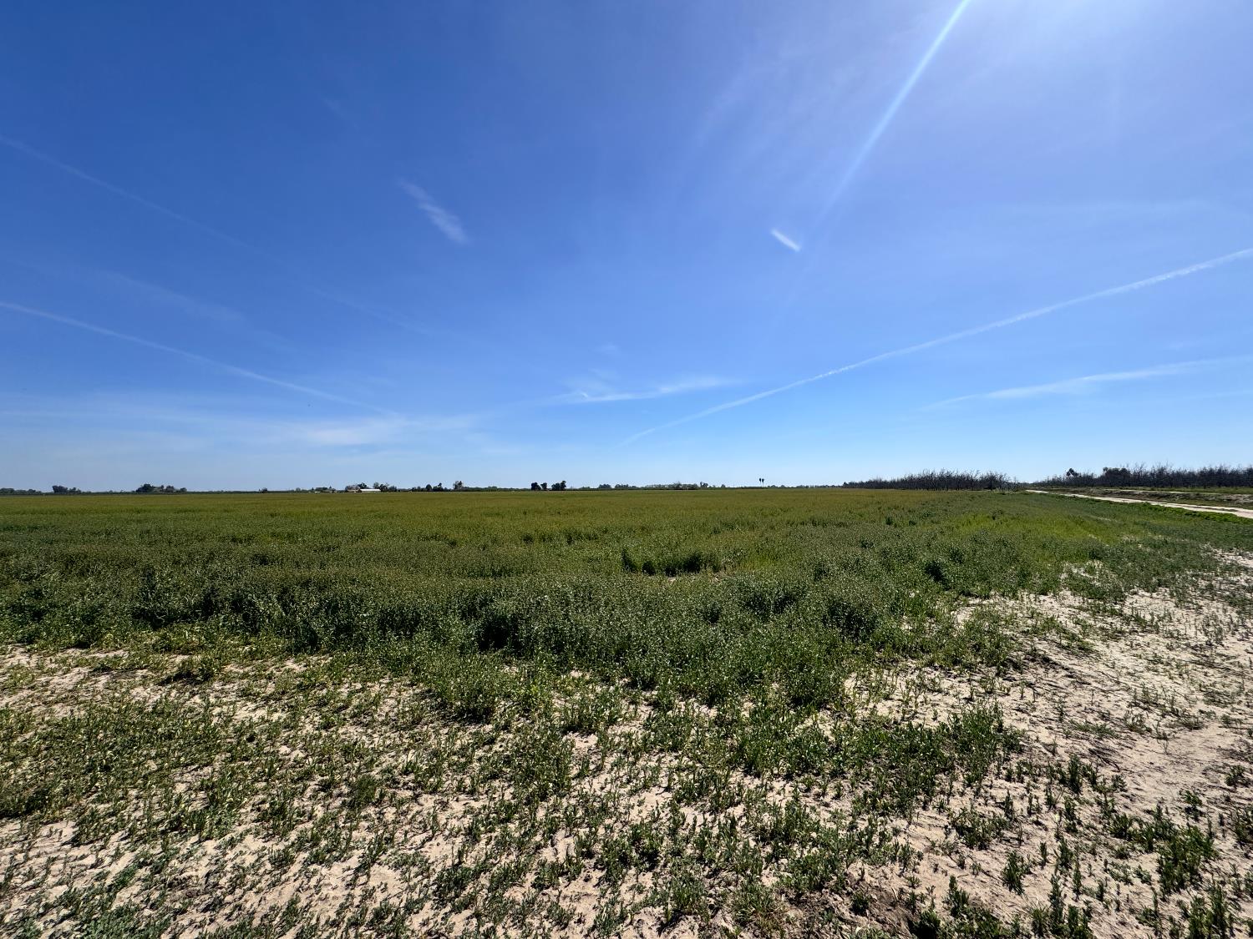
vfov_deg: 85.7
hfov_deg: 102.1
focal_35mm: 14
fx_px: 507
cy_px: 470
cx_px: 626
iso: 50
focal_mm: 2.22
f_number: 2.2
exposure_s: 1/3906
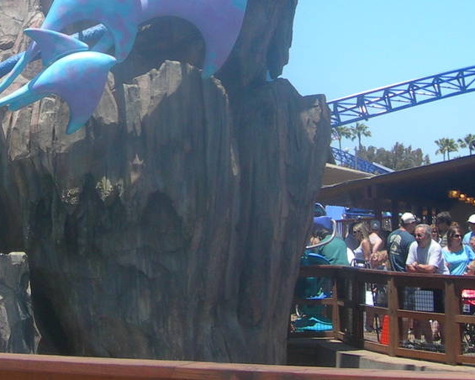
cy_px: 39
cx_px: 21
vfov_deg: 14.5
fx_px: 1476
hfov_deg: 17.9
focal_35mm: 105
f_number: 4.8
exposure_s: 1/296
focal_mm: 7.8
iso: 50
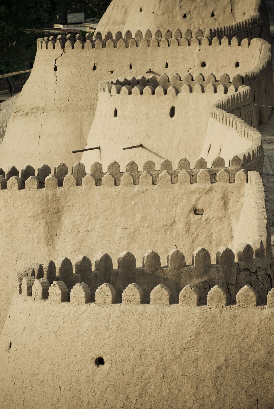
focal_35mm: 240
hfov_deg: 5.7
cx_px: 137
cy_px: 204
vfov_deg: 8.6
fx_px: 2732
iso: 100
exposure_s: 1/320
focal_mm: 160
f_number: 5.6
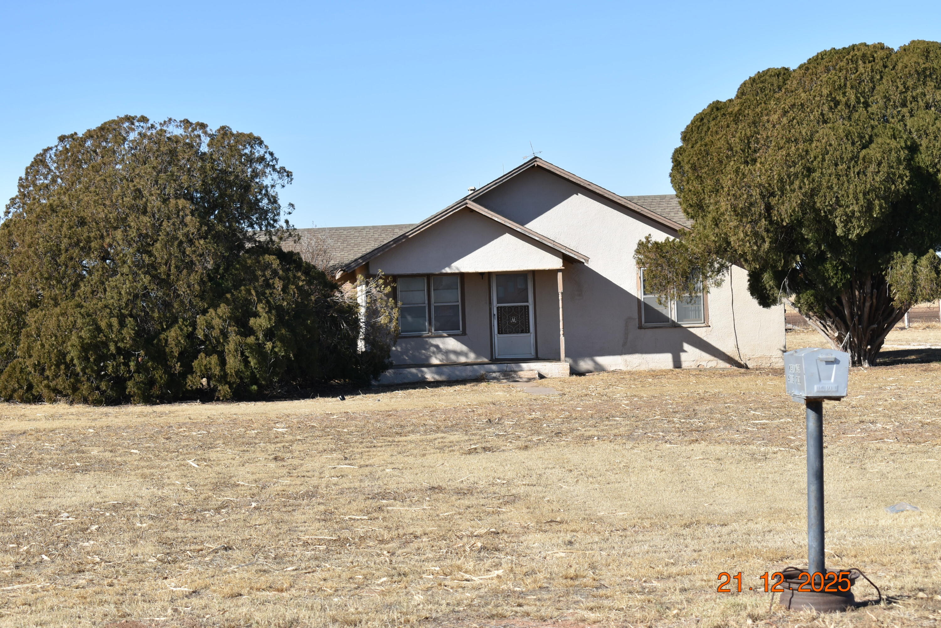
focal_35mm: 82
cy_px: 314
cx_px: 470
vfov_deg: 16.6
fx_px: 2157
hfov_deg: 24.6
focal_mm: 55
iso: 100
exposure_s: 1/250
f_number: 8
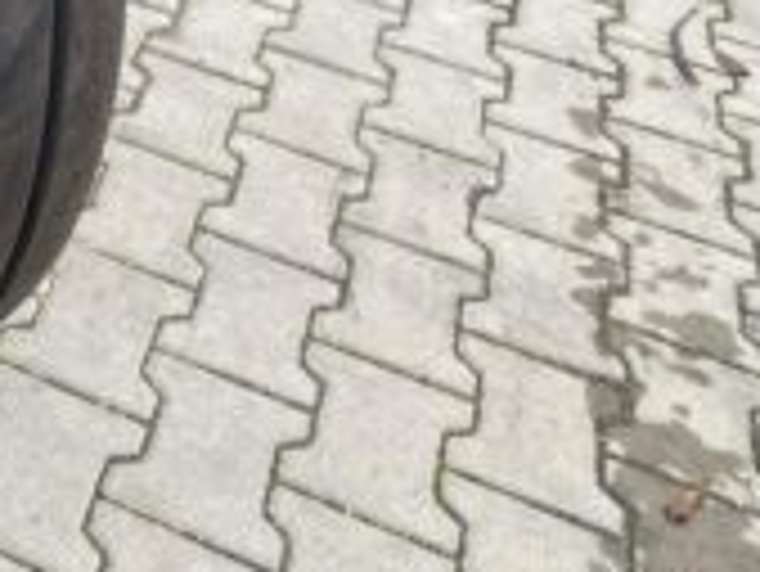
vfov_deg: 20.8
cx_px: -202
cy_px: -110
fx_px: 1450
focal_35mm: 66
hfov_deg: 25.6
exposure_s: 1/122
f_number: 1.8
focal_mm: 4.25
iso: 80
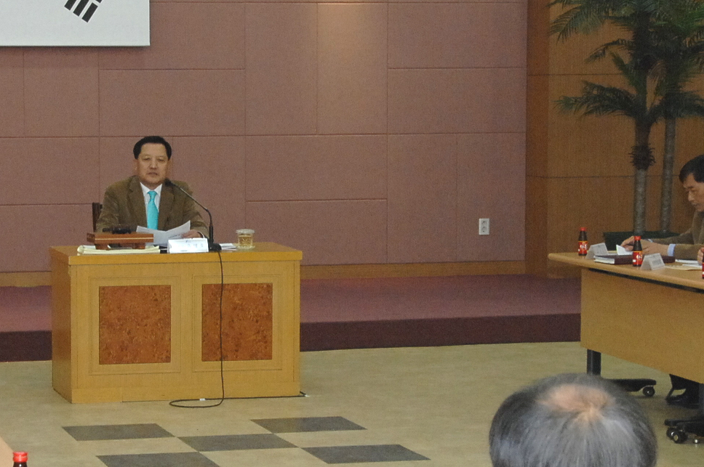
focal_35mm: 113
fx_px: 2207
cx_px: 184
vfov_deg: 12.1
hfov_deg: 18.0
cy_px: 246
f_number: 6.7
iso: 800
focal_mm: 34
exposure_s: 1/60
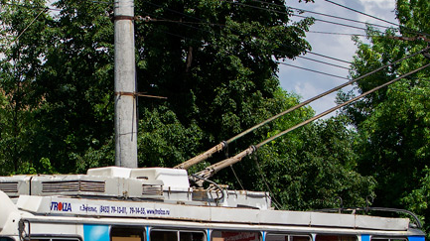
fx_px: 1737
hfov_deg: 14.0
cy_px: 183
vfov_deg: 7.9
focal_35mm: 152
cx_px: 76
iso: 100
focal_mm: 35
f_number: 5.6
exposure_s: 1/640
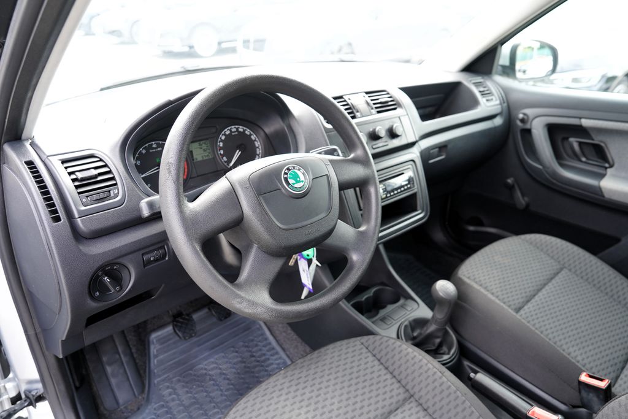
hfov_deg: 73.7
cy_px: 210
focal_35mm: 24
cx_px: 314
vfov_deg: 53.1
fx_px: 419
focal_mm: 24
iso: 250
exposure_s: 1/60
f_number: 4
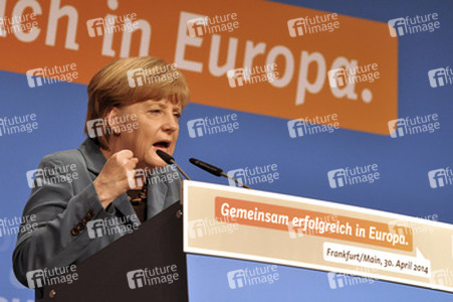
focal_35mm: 255
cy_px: 151
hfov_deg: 8.1
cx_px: 226
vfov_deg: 5.4
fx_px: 3206
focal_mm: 170
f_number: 8
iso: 1250
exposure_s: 1/200
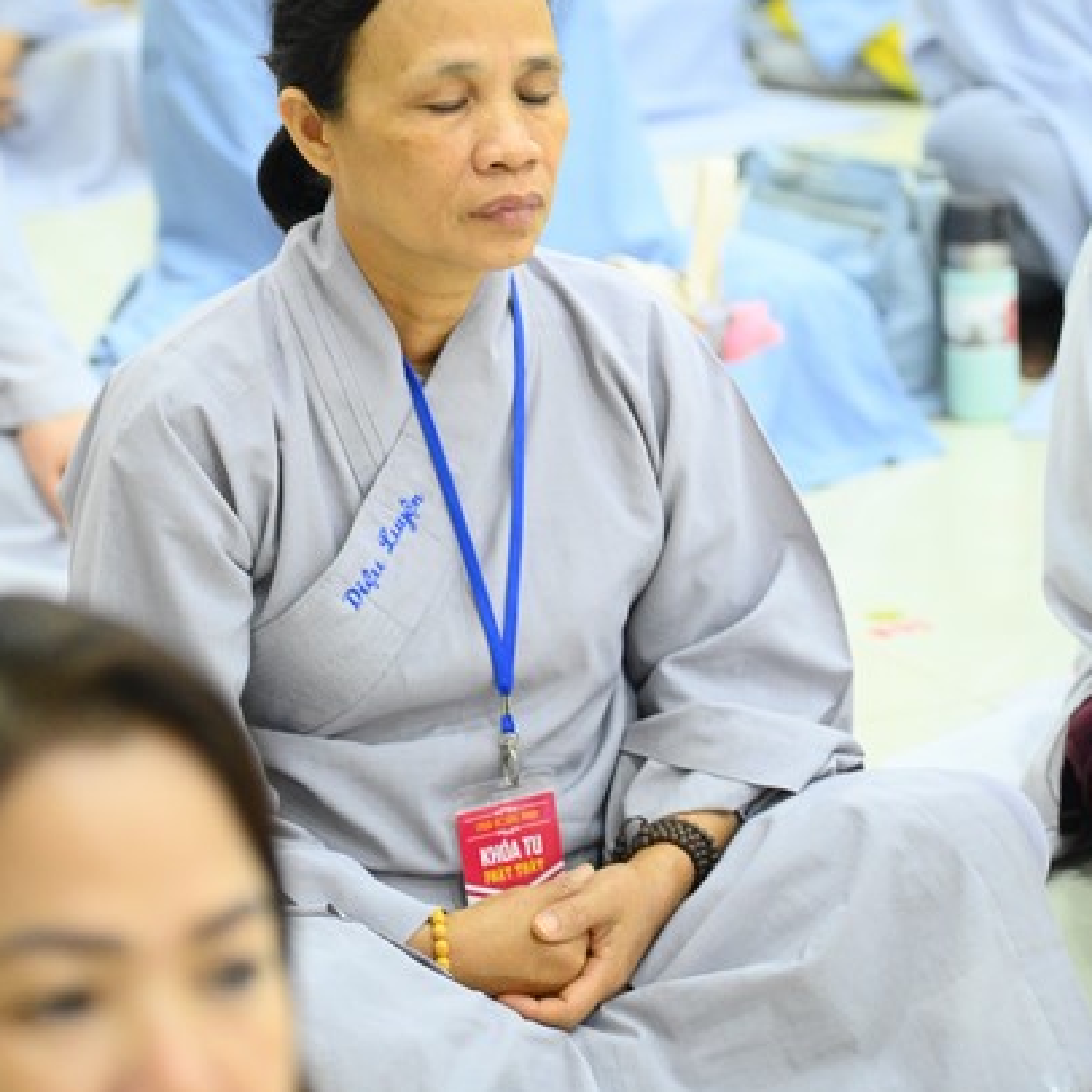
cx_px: 530
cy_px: 455
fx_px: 5818
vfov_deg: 10.7
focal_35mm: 163
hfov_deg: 10.7
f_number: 4
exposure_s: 1/160
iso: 8000
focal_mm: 120
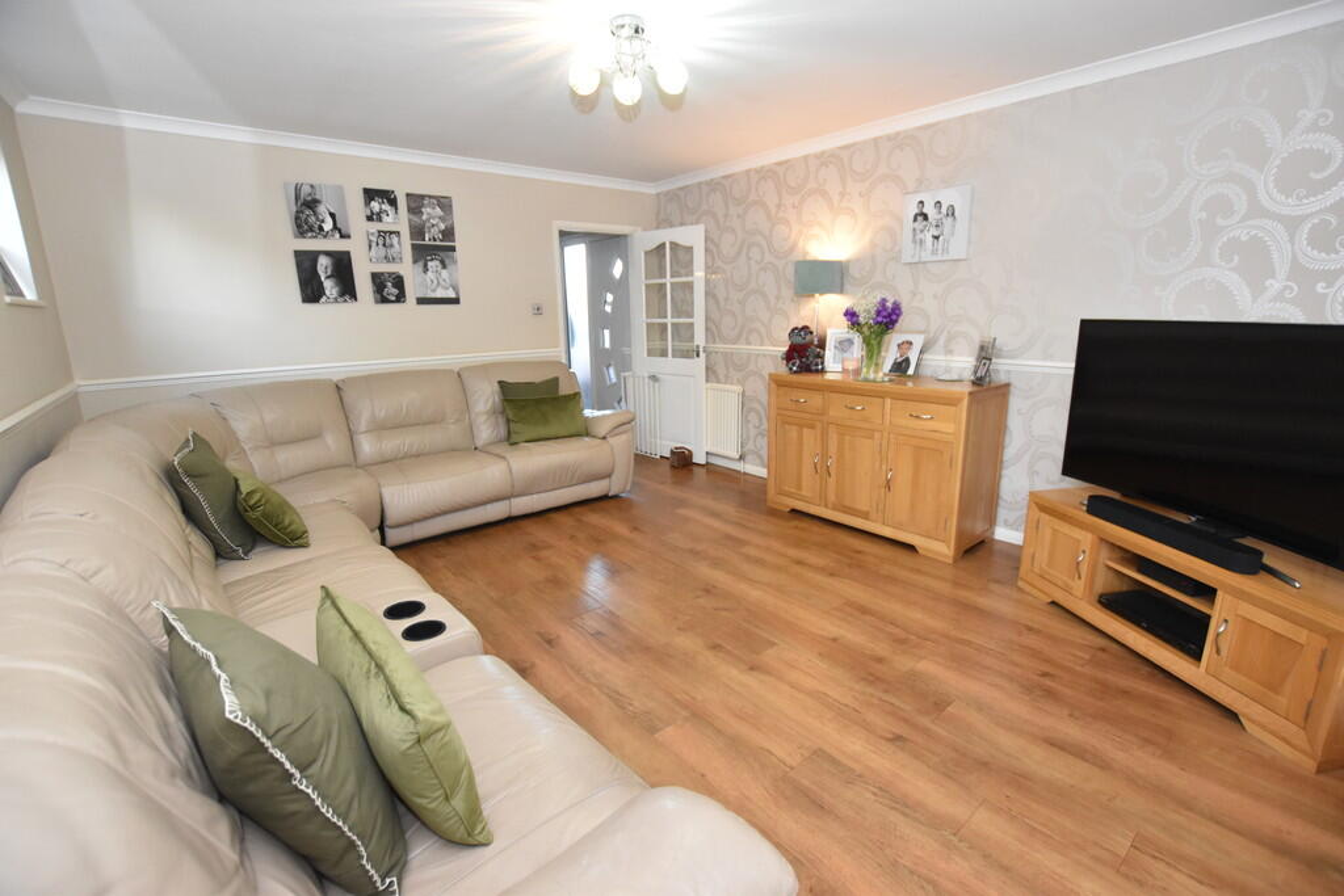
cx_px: 672
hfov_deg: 100.4
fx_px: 560
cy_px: 448
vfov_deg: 77.3
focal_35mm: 15
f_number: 4
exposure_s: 1/125
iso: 1600
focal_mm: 10
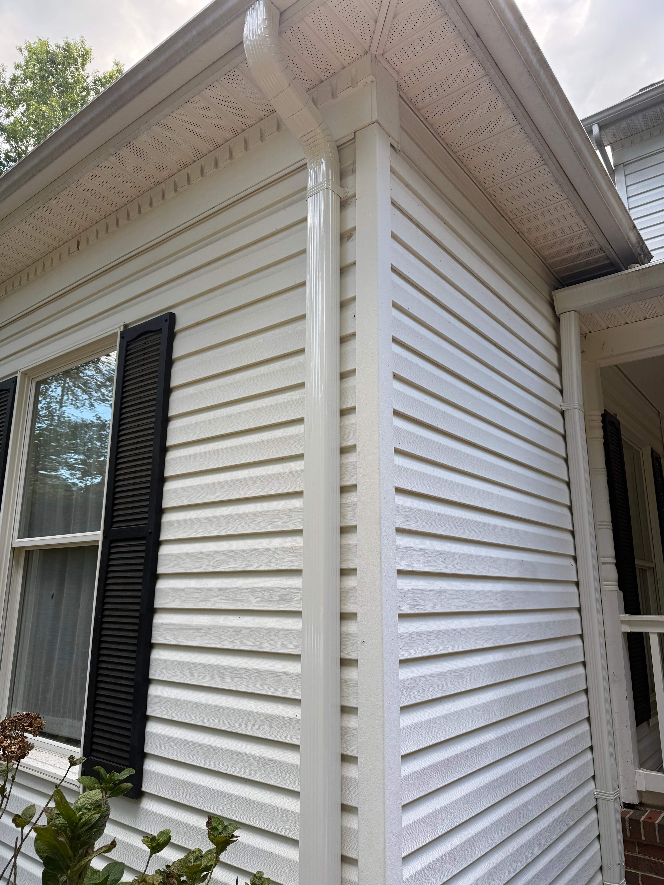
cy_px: 442
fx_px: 614
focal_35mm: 24
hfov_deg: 56.8
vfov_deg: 71.6
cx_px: 332
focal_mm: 6.76
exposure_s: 1/430
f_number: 1.78
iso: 80
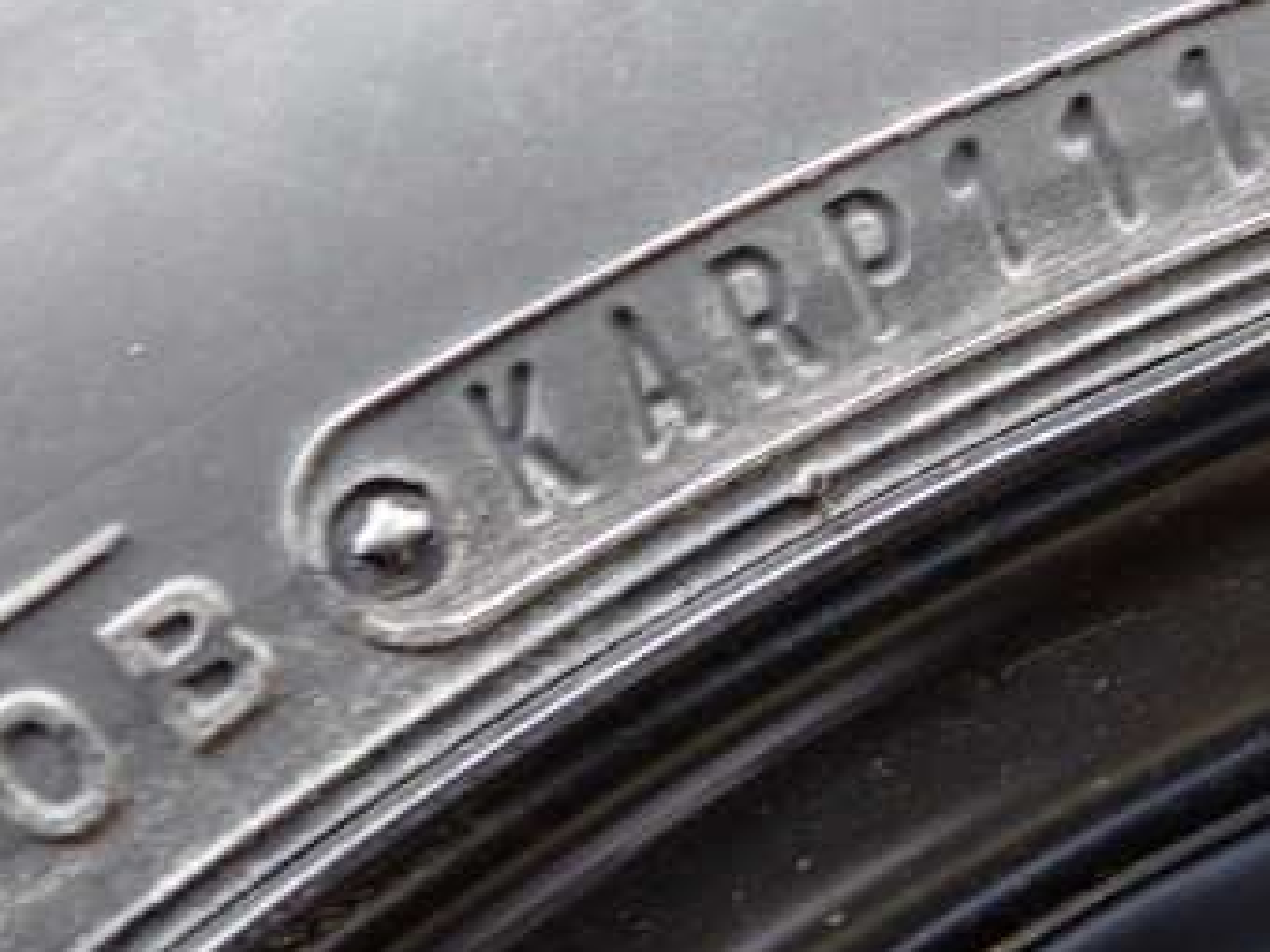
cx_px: 1046
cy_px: 220
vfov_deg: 27.1
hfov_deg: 34.8
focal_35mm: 53
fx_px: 1944
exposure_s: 1/30
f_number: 2.3
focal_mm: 5.4
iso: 250
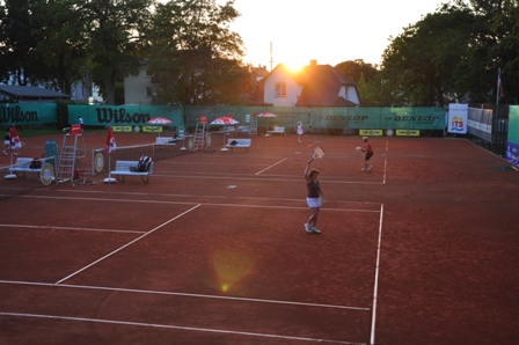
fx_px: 562
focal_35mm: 39
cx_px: 260
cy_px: 172
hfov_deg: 49.6
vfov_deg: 34.2
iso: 200
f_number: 6.3
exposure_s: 1/160
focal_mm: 26
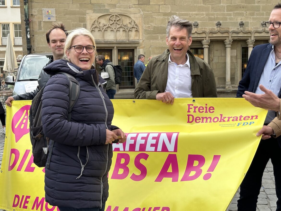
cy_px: 106
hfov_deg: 39.6
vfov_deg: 30.3
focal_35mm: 48
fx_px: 390
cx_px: 140
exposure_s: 1/1517
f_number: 1.78
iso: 64
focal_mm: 6.86
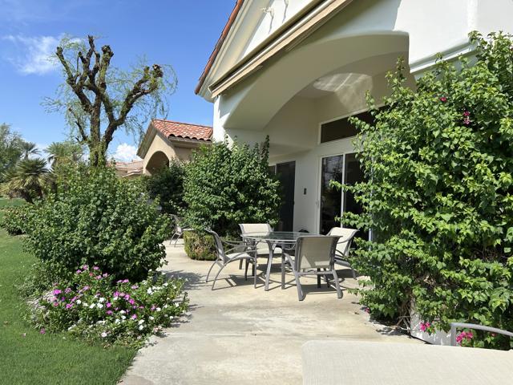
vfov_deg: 53.1
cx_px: 256
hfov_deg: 67.3
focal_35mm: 26
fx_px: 385
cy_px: 192
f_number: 1.5
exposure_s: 1/3571
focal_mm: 5.7
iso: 50
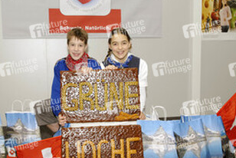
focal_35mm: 48
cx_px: 104
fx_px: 315
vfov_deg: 28.1
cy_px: 87
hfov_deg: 41.0
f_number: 5.6
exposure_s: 1/100
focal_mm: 22
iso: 500
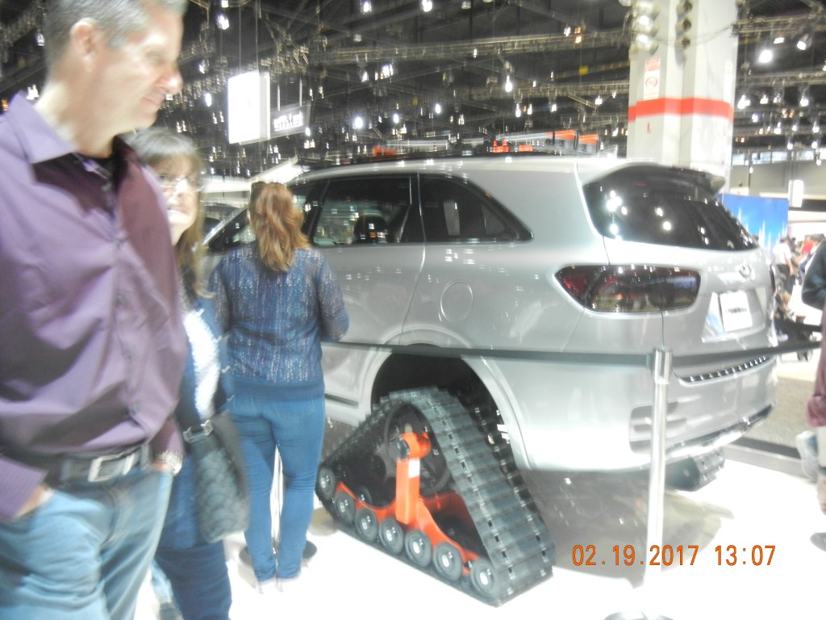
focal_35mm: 30
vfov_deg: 46.8
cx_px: 413
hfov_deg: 60.0
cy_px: 310
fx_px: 716
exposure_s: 1/30.7
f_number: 3.5
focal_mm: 5.4
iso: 640
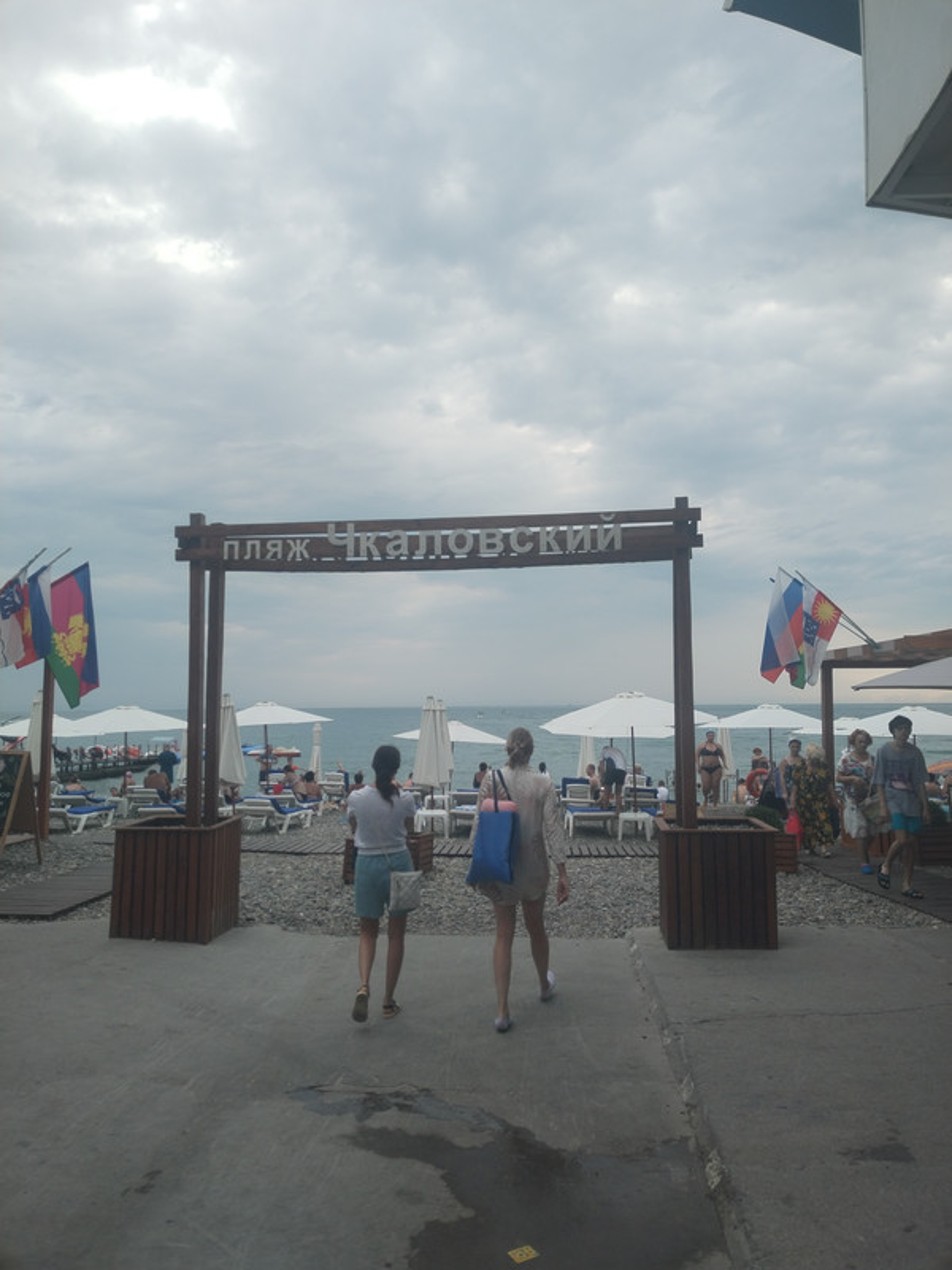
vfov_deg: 67.3
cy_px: 635
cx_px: 476
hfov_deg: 53.1
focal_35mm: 26
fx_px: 953
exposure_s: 1/617
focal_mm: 4.75
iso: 100
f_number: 1.8
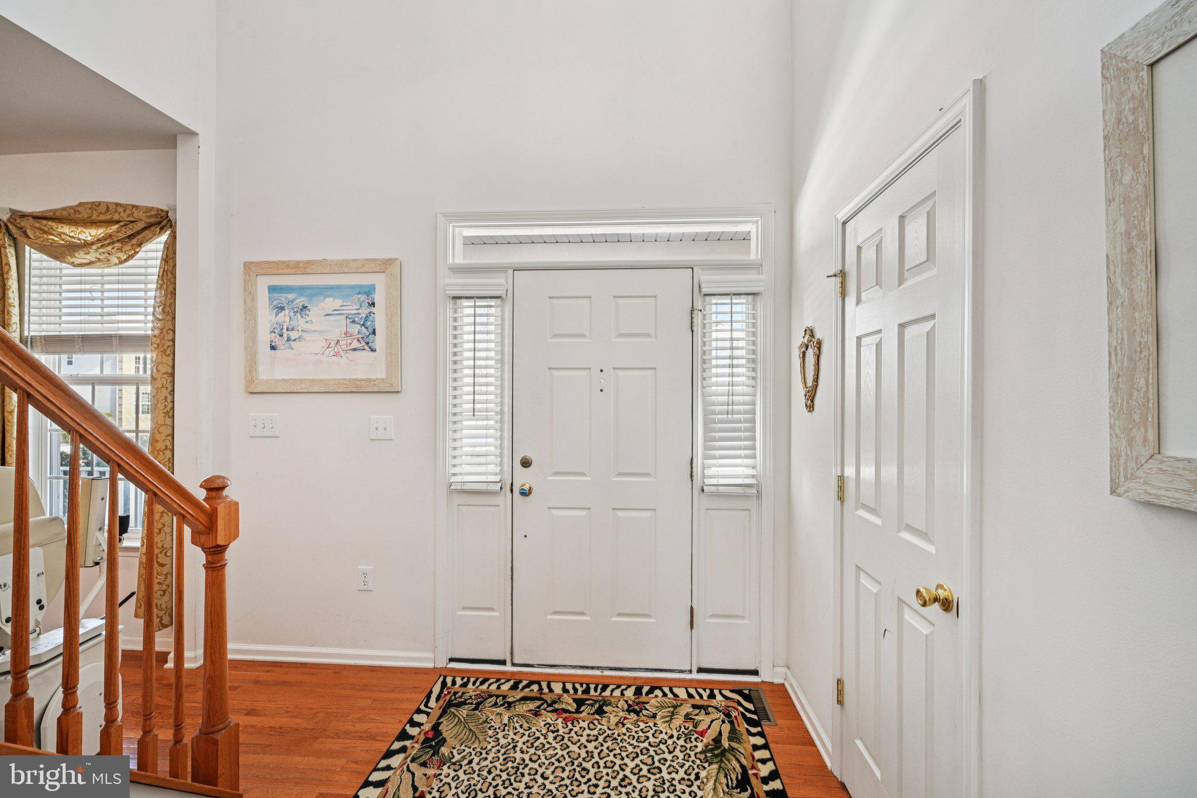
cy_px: 399
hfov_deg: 96.7
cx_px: 598
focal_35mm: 16
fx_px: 532
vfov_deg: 73.7
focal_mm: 16
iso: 400
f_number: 8
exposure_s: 1/40
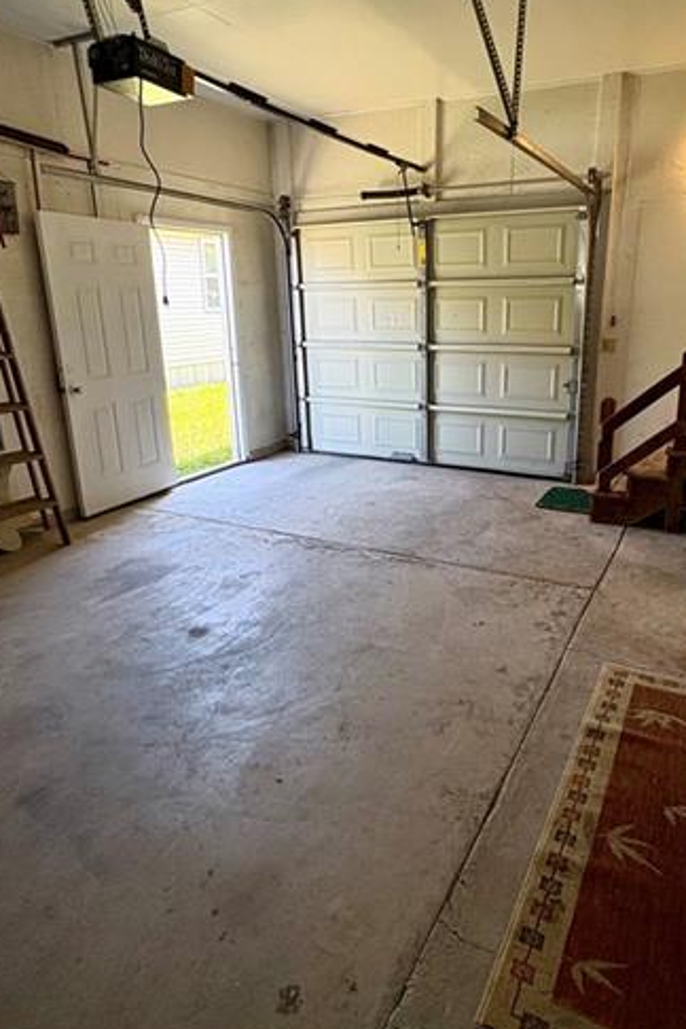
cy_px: 483
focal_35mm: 23
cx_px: 409
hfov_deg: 54.7
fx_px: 657
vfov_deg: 76.0
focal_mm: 2.22
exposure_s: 1/120
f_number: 2.2
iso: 200
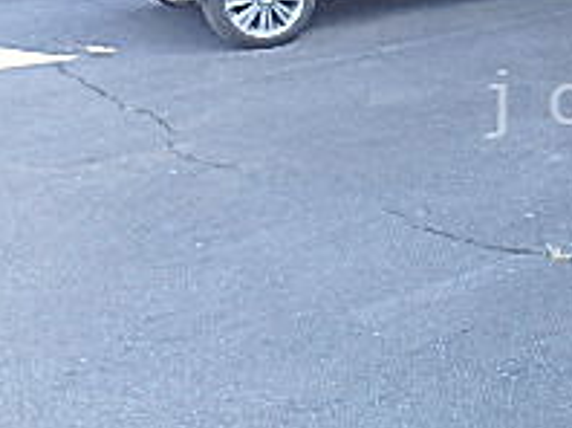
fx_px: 1122
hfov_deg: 25.7
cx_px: 682
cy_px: 104
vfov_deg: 21.4
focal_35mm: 68
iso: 125
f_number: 3.5
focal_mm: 3.7
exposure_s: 1/100
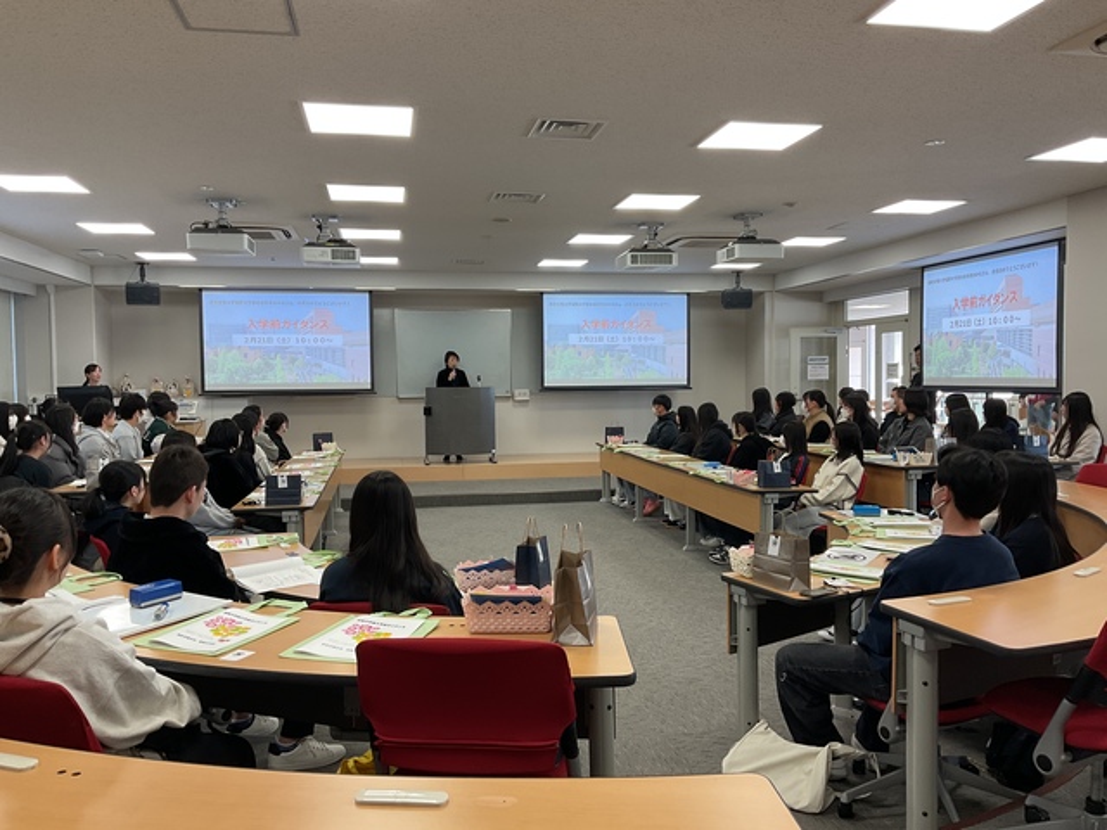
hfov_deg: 61.7
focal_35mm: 29
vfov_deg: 48.2
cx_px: 554
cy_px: 415
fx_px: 927
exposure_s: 1/60
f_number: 1.8
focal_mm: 3
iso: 40
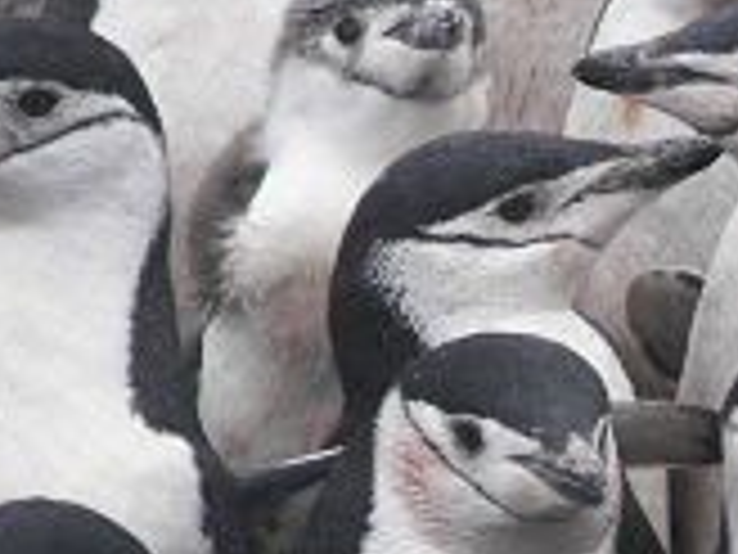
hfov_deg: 2.6
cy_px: 554
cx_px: 774
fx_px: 16011
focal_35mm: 751
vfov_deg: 2.0
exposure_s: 1/250
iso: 50
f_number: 3.6
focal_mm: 50.9
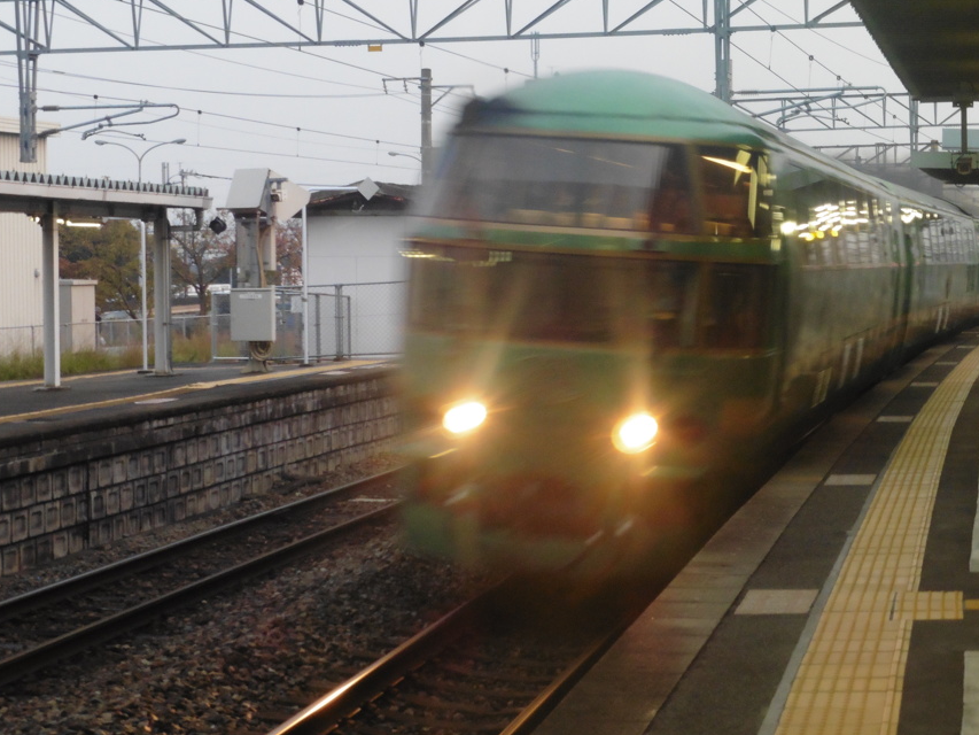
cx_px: 515
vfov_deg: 16.4
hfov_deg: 21.8
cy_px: 315
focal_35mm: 90
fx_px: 2546
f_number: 5
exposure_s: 1/30
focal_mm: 13.3
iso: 400
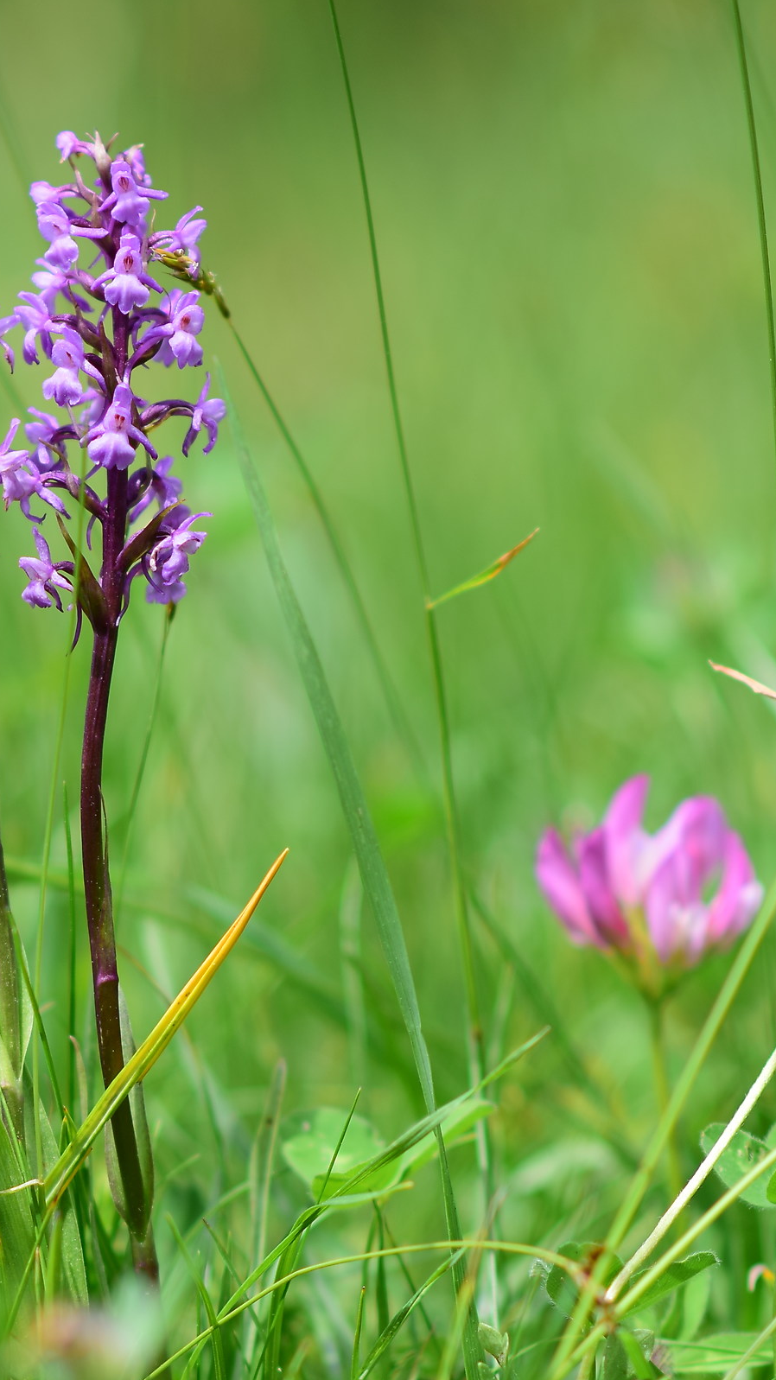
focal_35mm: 201
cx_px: 118
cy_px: 690
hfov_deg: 6.0
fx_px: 7347
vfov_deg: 10.7
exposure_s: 1/500
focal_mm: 85
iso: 100
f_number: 2.5
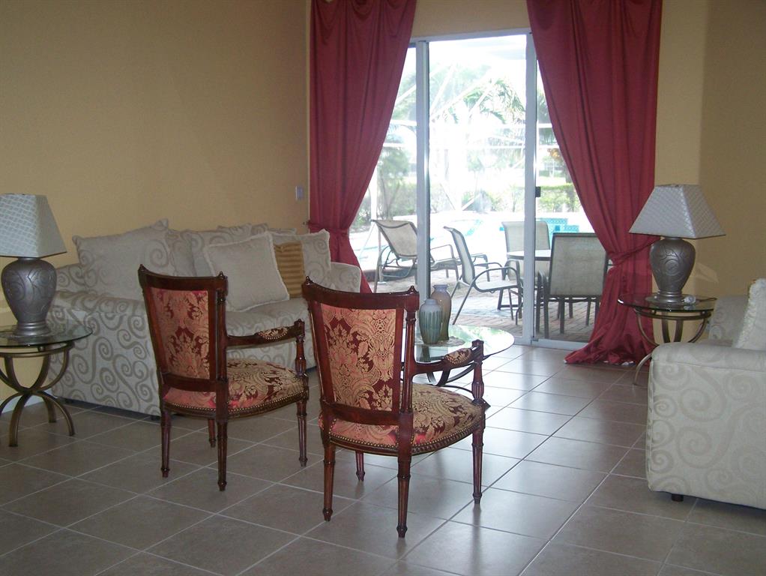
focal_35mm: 38
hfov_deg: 48.9
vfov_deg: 37.8
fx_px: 841
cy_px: 288
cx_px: 383
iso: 160
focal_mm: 6.3
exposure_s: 1/60
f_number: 2.8
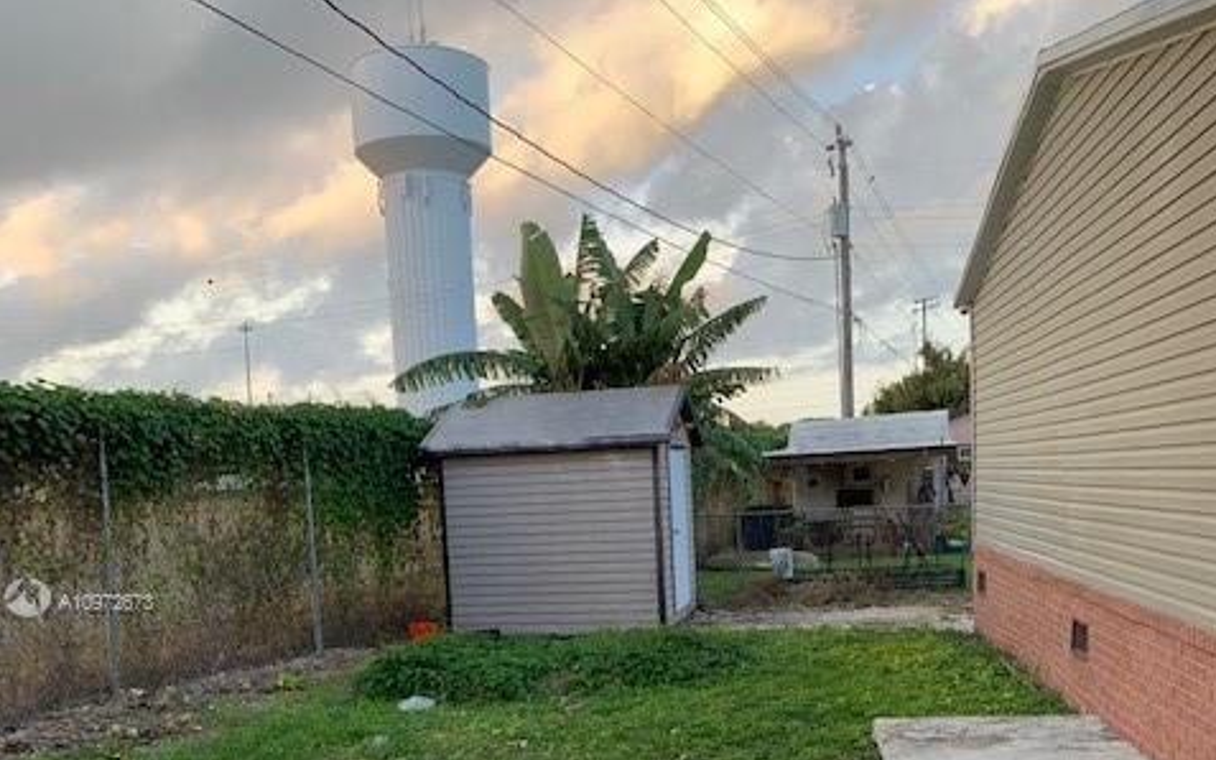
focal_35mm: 37
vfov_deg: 33.5
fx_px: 1226
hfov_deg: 52.8
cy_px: 604
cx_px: 609
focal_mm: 4.25
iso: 25
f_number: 1.8
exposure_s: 1/159
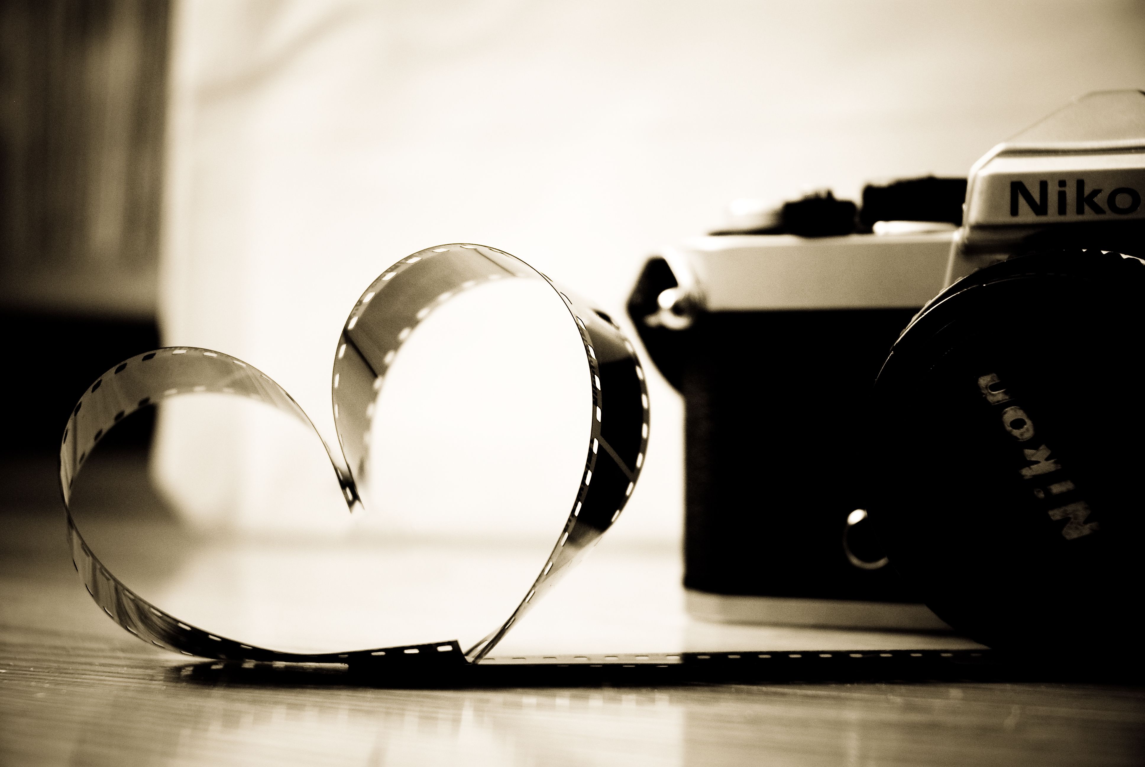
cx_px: 572
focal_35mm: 98
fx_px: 3105
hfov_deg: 20.9
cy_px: 384
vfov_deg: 14.1
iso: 250
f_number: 4.5
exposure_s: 1/10
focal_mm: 65
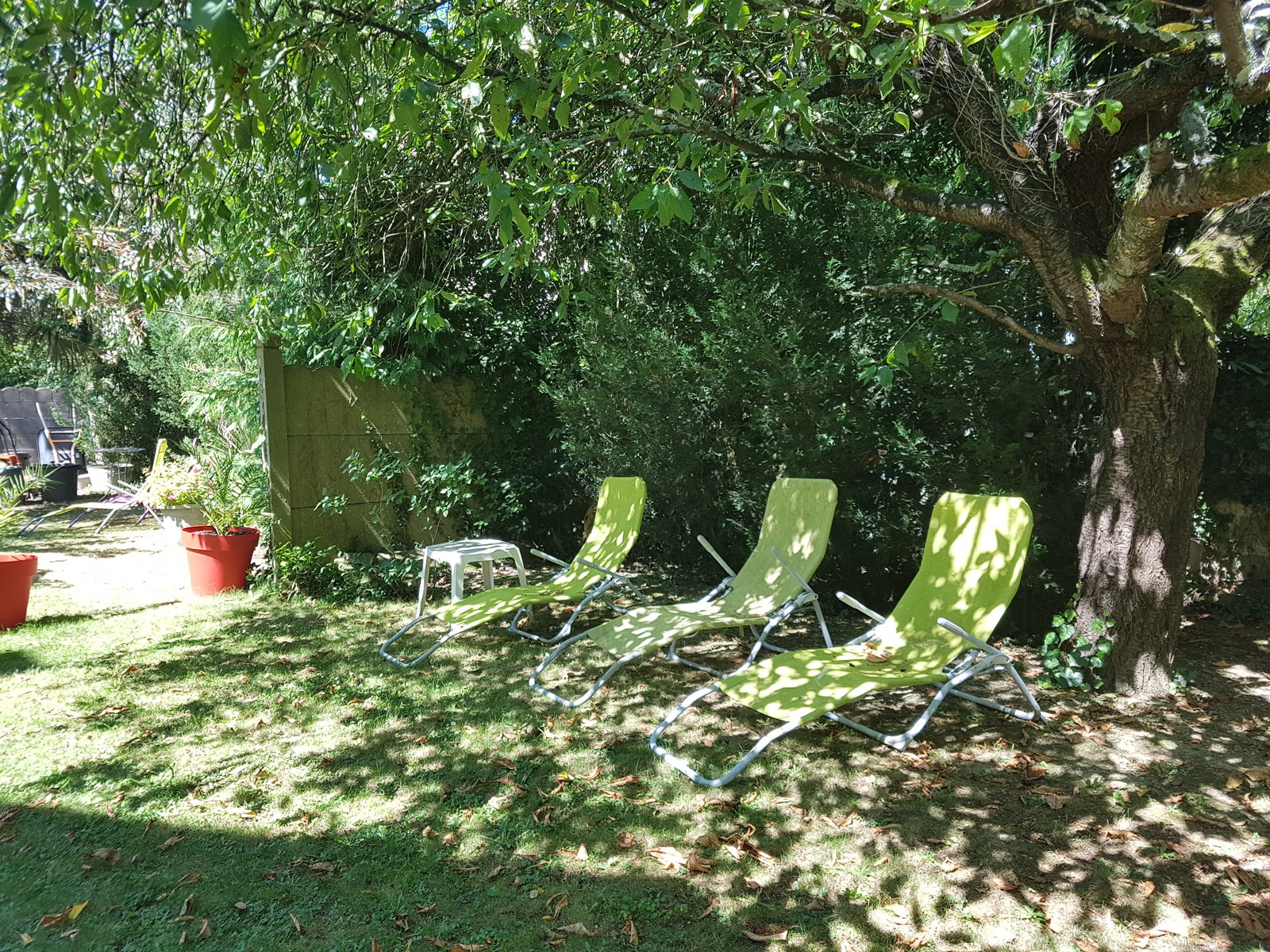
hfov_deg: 67.3
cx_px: 635
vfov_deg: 53.1
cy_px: 476
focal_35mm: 26
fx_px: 954
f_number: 1.7
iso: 50
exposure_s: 1/302
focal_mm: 4.2
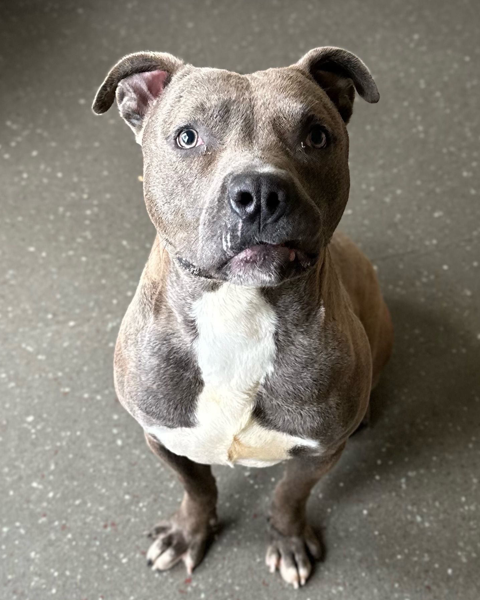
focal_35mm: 26
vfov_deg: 65.9
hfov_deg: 54.9
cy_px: 325
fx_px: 462
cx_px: 245
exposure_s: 1/91
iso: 250
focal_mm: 6.86
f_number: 1.78
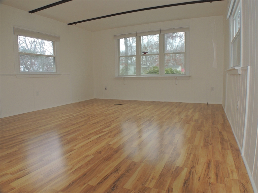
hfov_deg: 60.0
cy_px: 96
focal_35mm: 30
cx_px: 129
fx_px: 224
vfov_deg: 46.8
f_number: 3.1
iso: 250
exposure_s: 1/40
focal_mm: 5.3
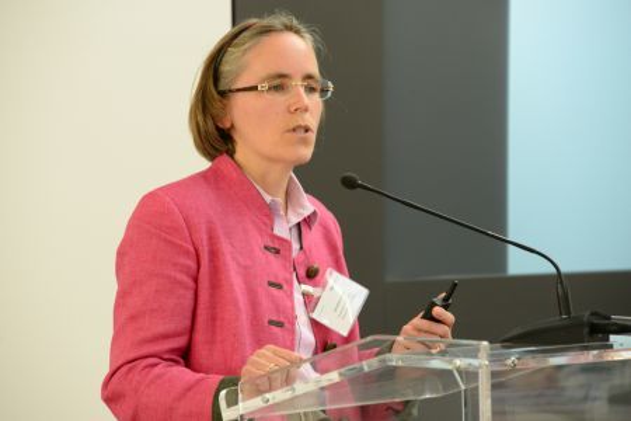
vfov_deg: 4.6
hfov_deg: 6.9
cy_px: 210
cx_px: 316
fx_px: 5258
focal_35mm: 300
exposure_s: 1/80
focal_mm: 300
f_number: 7.1
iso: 1250
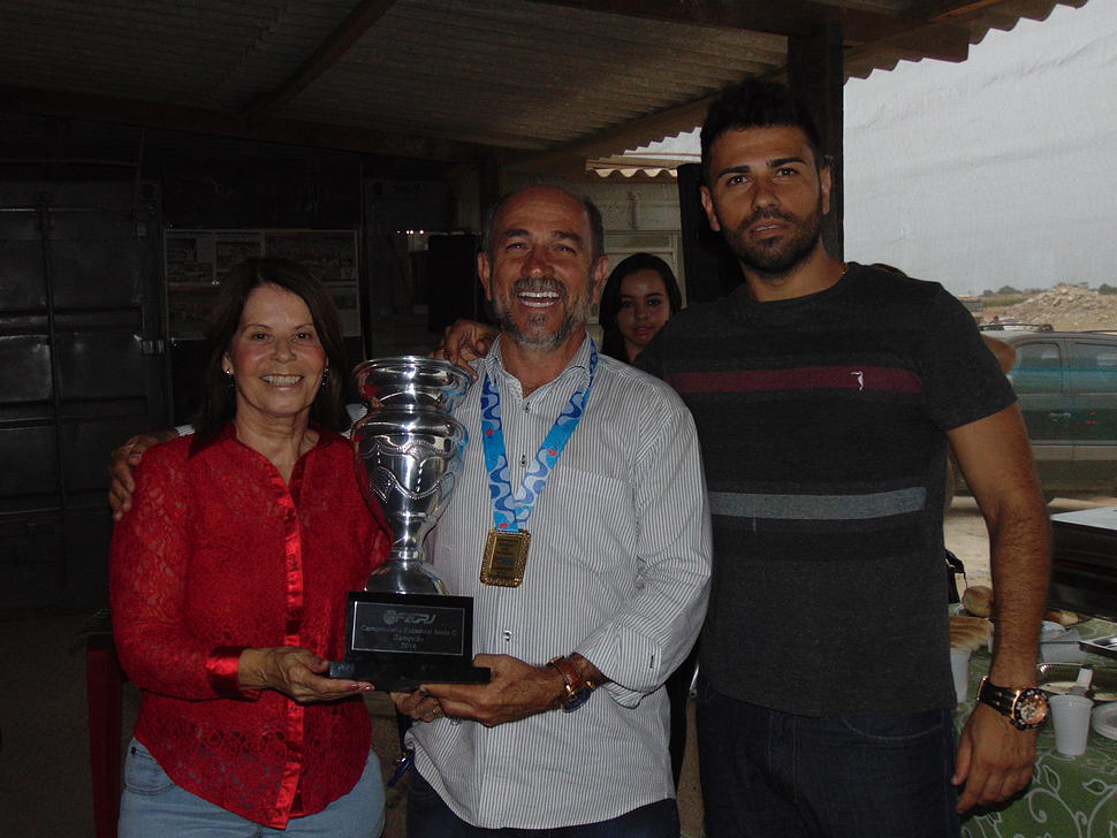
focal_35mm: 42
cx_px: 558
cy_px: 419
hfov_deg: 44.8
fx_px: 1356
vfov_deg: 34.4
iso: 200
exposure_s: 1/60
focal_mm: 7.6
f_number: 3.3
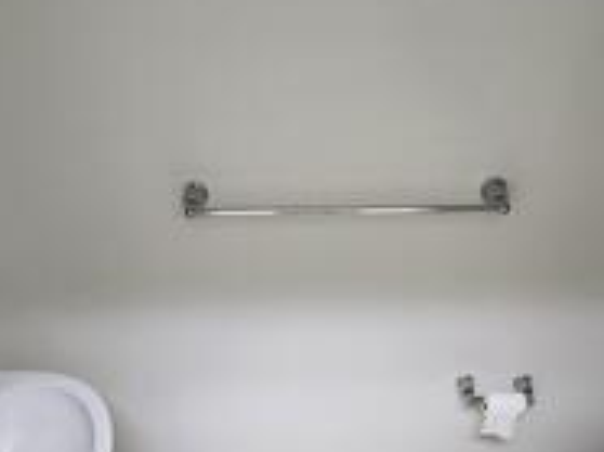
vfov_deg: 47.8
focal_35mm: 28
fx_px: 488
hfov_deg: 63.4
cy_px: 338
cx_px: 325
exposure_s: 1/40
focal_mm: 2.2
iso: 320
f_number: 2.2
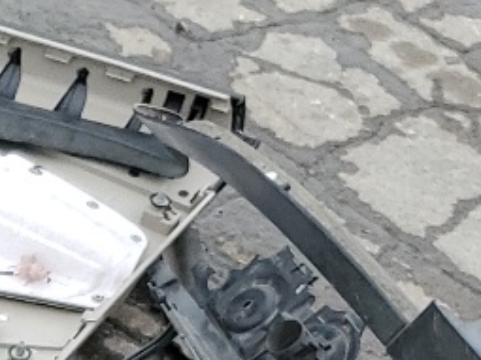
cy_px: 850
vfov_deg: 8.4
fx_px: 2264
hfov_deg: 11.4
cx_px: -353
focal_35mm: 163
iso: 50
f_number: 1.5
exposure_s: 1/1111
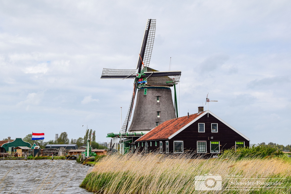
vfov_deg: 21.6
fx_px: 509
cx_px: 146
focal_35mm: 63
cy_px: 97
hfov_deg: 31.9
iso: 280
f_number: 11
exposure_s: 1/500
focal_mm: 42
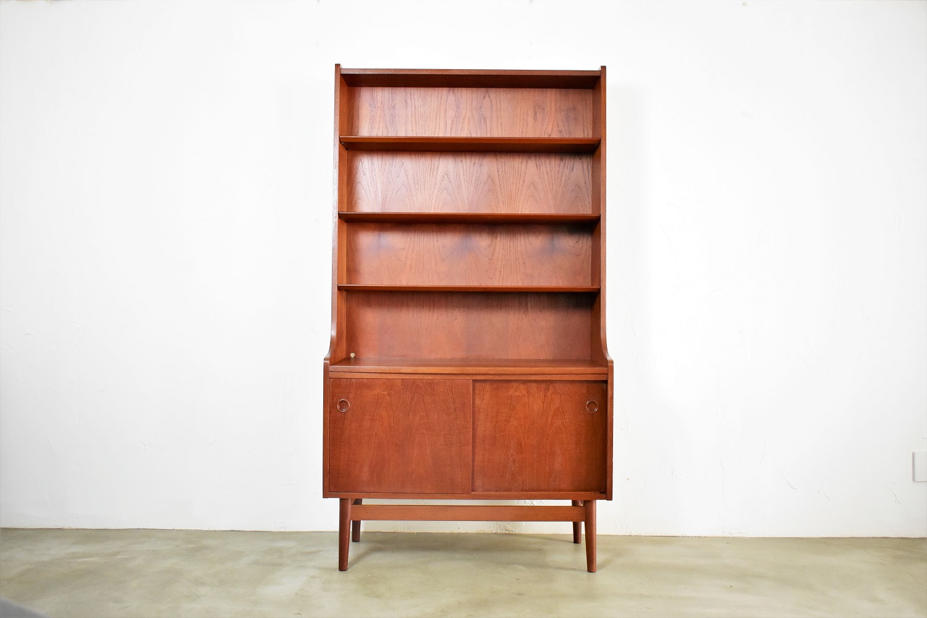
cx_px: 464
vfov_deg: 40.0
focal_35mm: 33
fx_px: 850
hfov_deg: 57.2
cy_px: 309
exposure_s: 1/40
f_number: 3.8
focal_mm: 22
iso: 2500
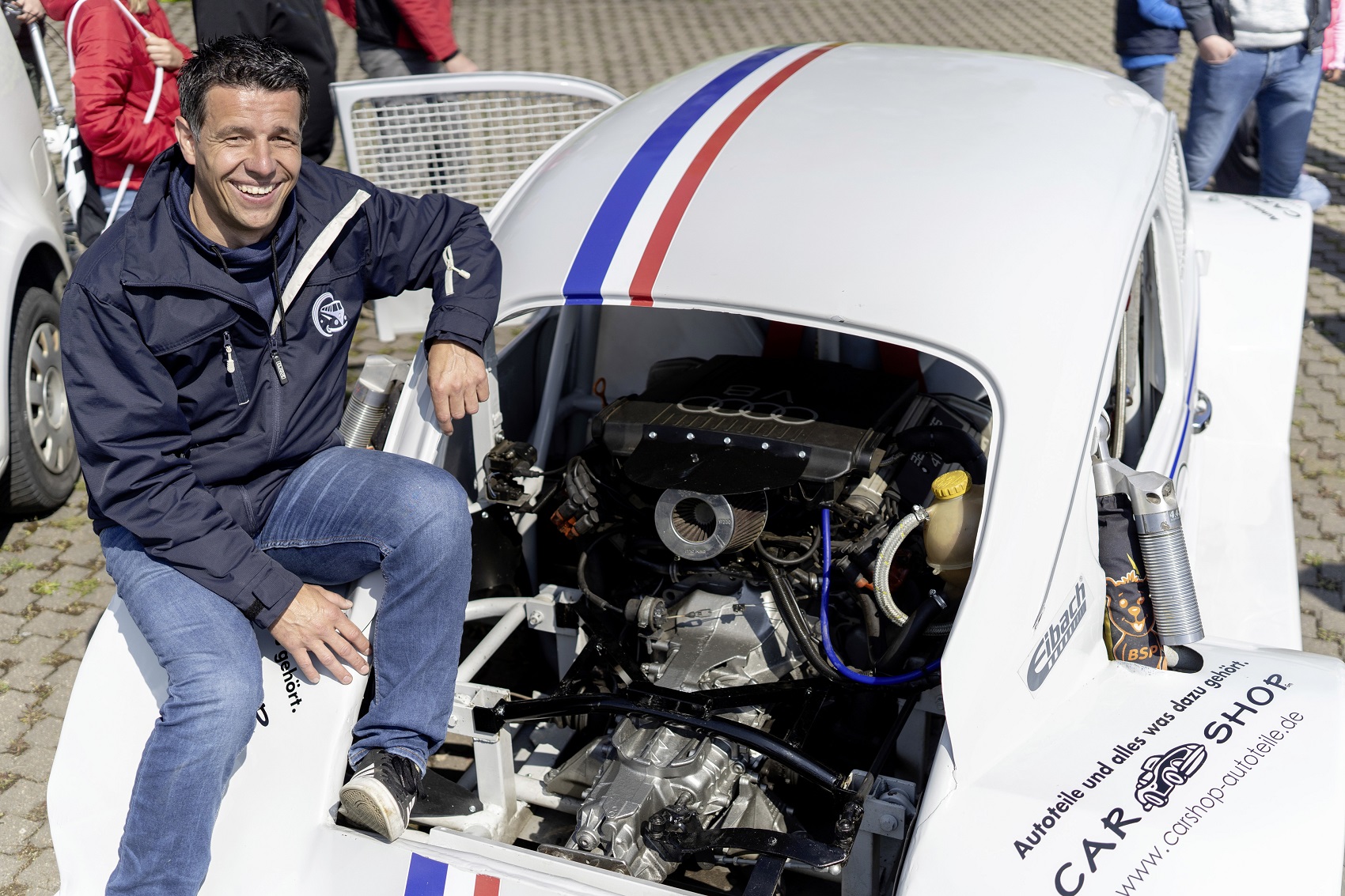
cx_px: 672
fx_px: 1494
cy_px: 448
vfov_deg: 33.4
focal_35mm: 40
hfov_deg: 48.5
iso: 200
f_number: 2.2
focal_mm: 40
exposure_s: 1/5000
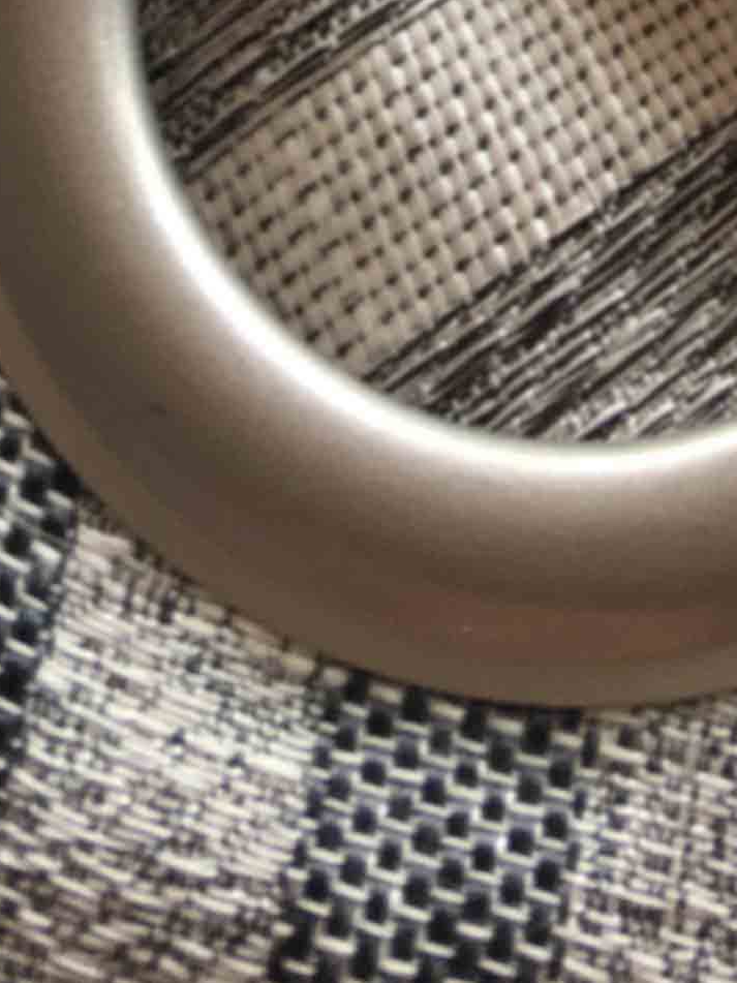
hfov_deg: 12.0
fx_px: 3492
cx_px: 605
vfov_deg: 13.3
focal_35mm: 123
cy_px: -1095
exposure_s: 1/50
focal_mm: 4.15
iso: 25
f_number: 2.2
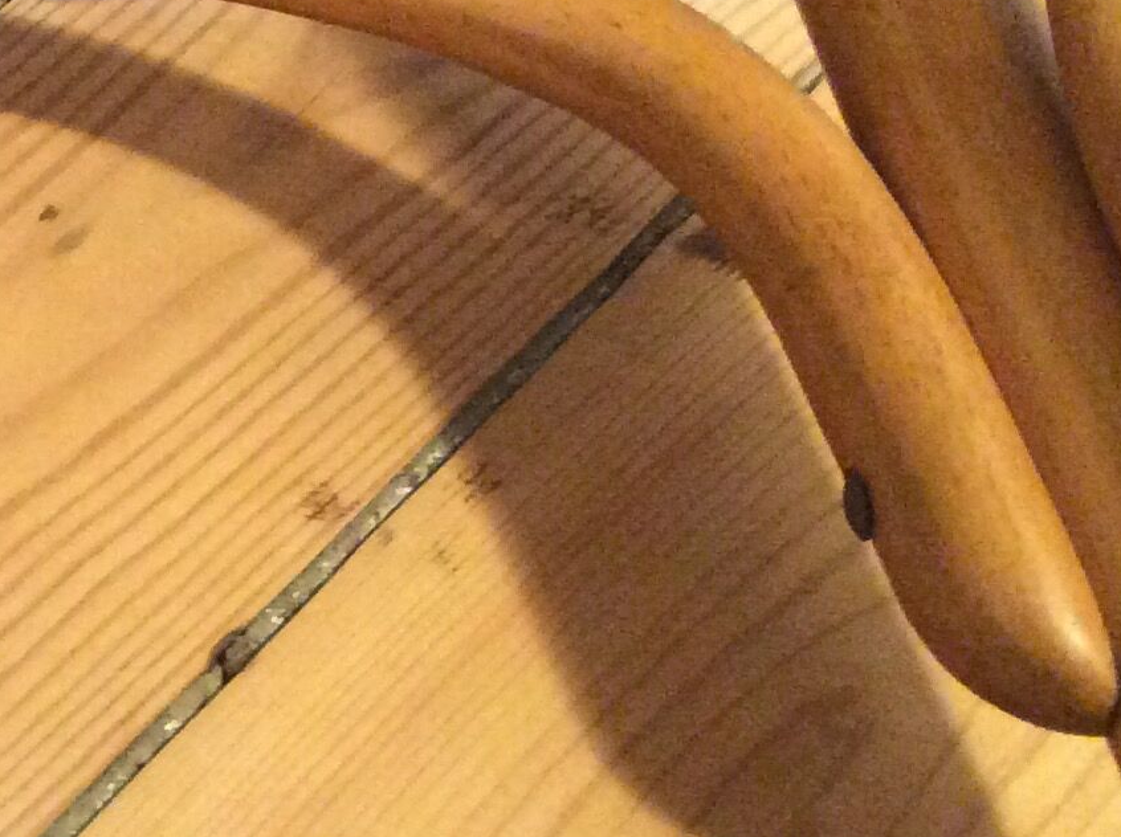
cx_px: -535
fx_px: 3169
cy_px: 75
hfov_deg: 18.0
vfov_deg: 14.9
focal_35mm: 98
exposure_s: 1/25
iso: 320
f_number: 2.4
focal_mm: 3.3
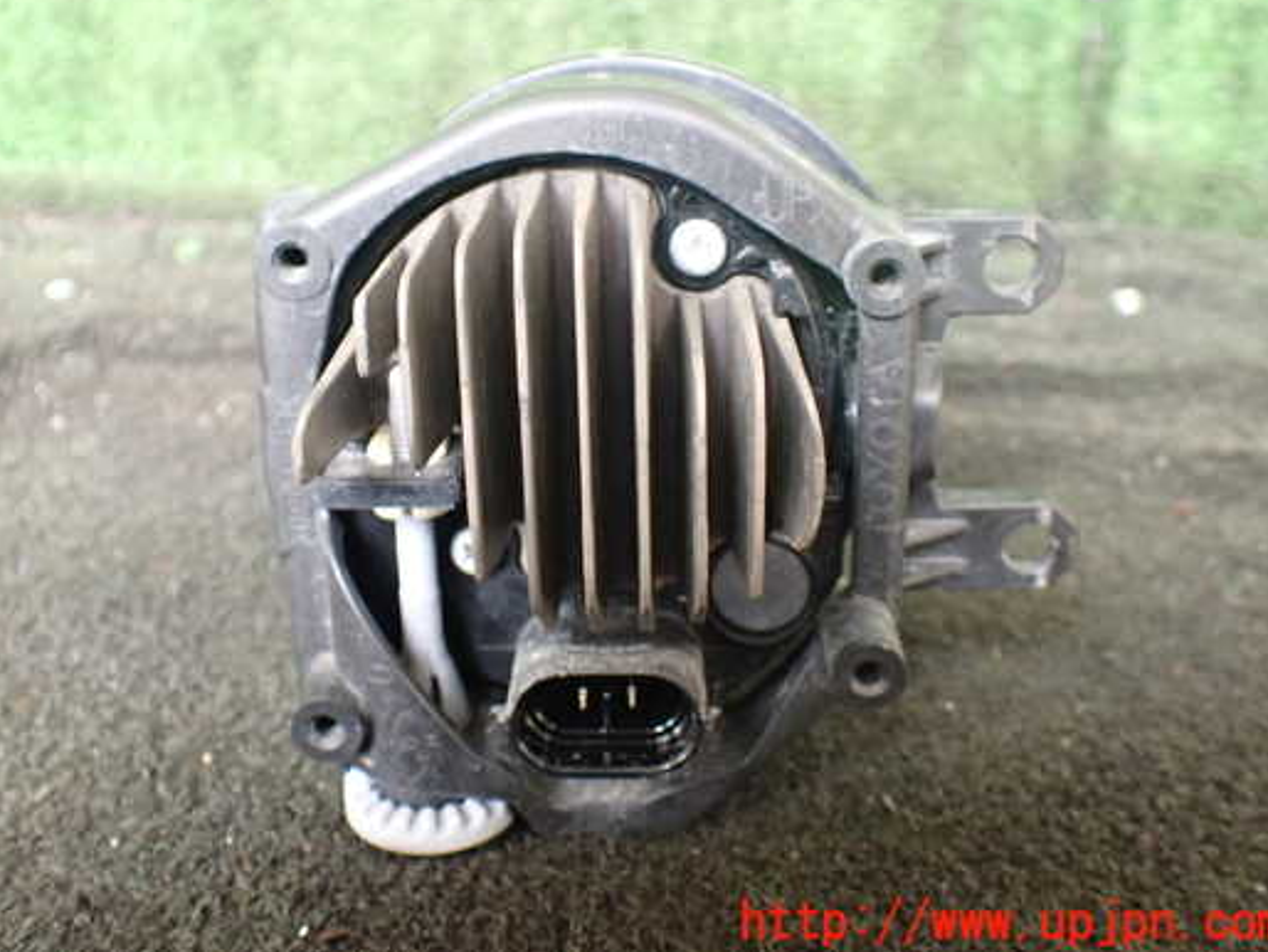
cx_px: 558
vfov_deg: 40.6
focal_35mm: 35
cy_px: 400
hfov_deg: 52.5
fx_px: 1283
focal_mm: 5.4
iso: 800
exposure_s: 1/100
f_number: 2.3
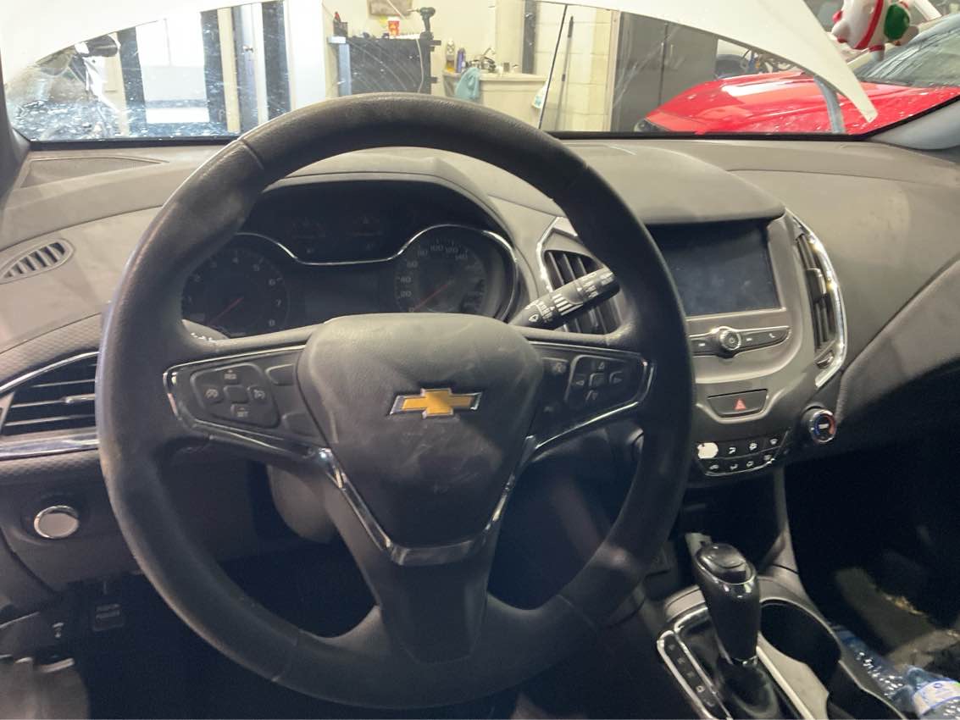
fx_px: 804
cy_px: 360
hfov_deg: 61.7
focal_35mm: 29
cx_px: 480
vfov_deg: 48.2
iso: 250
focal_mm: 3
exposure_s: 1/30
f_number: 1.8
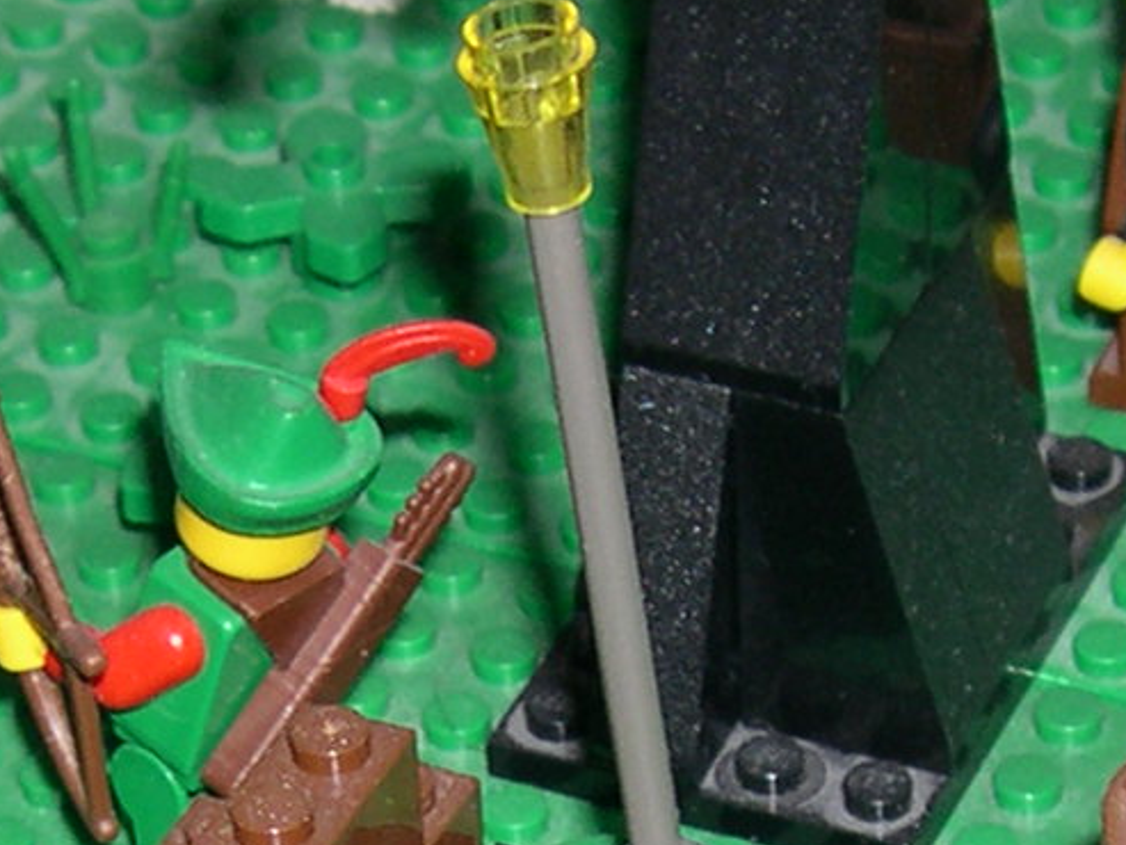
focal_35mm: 175
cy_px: 1014
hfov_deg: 11.3
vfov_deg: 8.4
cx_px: 313
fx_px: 5694
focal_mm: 8
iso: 100
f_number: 2.8
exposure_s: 1/60
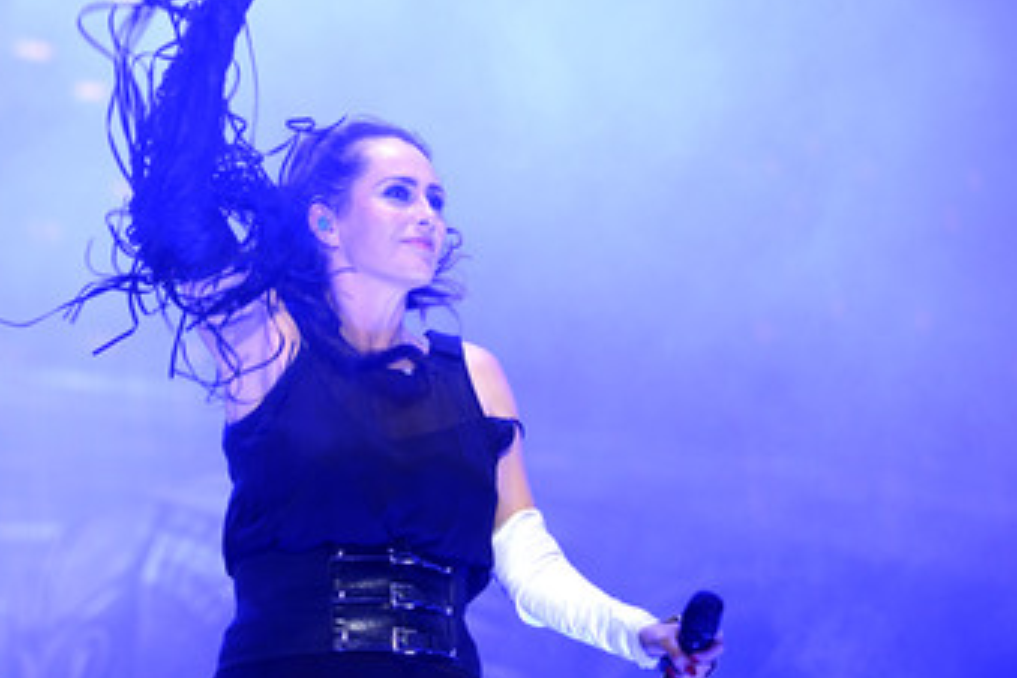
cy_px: 282
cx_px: 416
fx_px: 5254
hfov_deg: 11.1
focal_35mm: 186
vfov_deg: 7.4
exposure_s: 1/250
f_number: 2.8
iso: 1250
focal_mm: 140
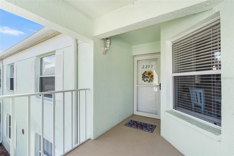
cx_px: 117
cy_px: 78
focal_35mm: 16
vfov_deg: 73.7
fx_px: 104
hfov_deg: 96.7
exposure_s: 1/15
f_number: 9
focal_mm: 16
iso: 100
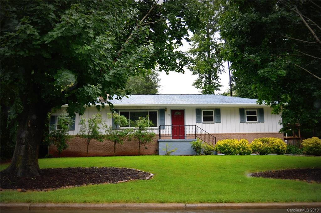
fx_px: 294
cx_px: 160
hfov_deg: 57.3
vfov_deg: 39.9
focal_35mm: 33
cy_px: 106
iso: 100
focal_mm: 22
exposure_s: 1/125
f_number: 4
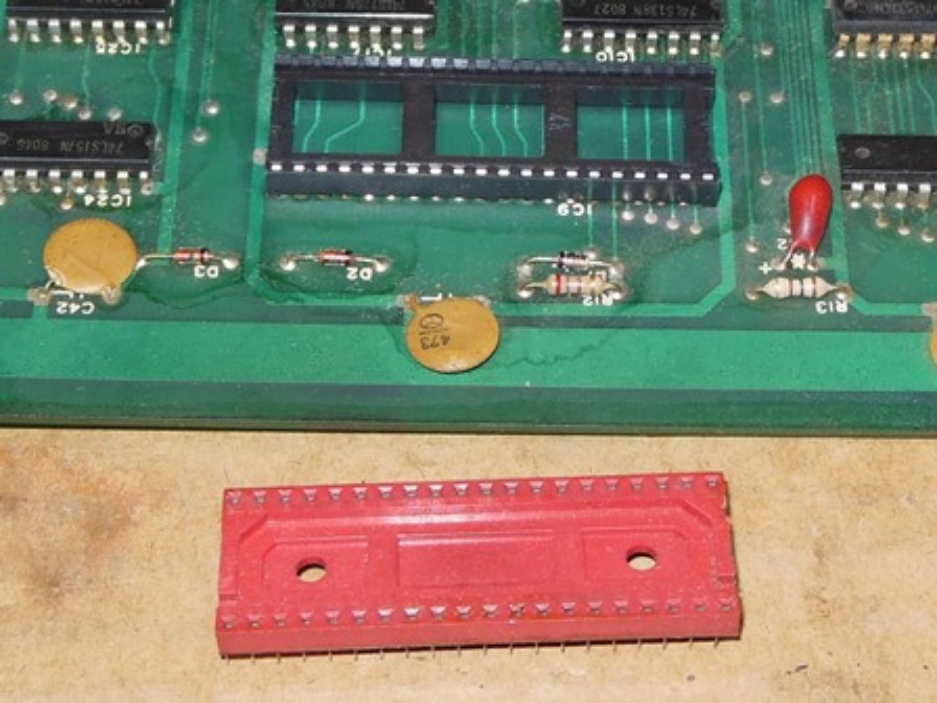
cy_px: 352
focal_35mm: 38
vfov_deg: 37.7
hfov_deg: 49.0
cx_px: 468
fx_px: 1029
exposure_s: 1/30
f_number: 7.2
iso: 200
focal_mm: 6.8
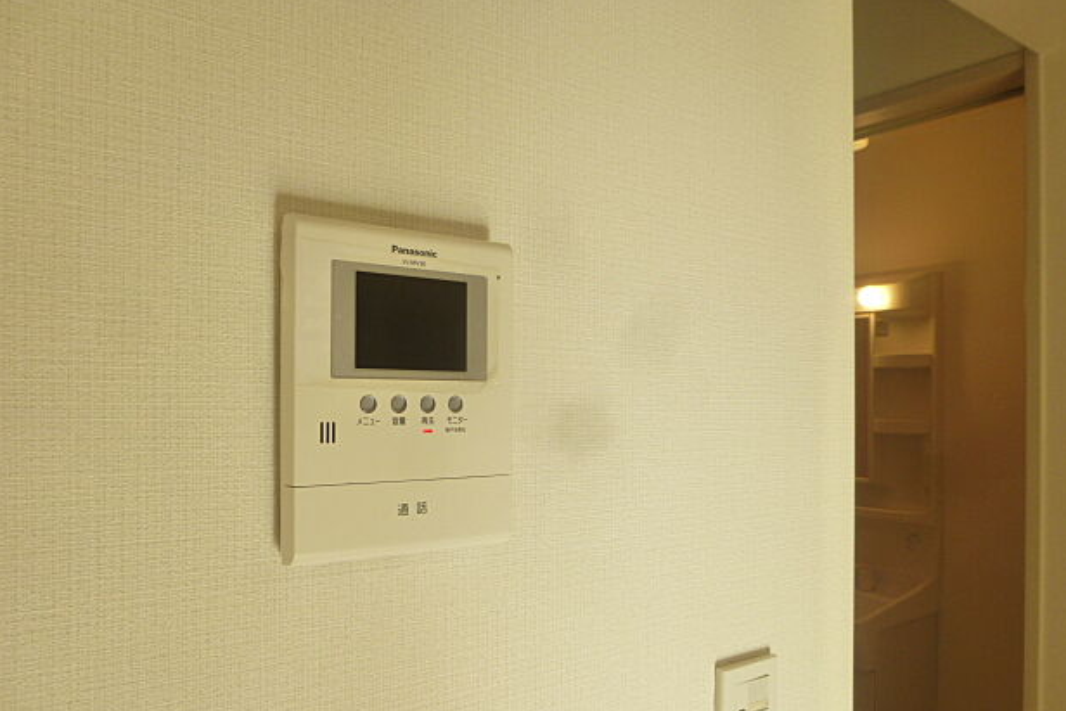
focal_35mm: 27
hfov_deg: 67.4
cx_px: 536
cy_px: 410
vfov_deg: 47.8
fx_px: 800
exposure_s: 1/125
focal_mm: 4.5
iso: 160
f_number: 3.1
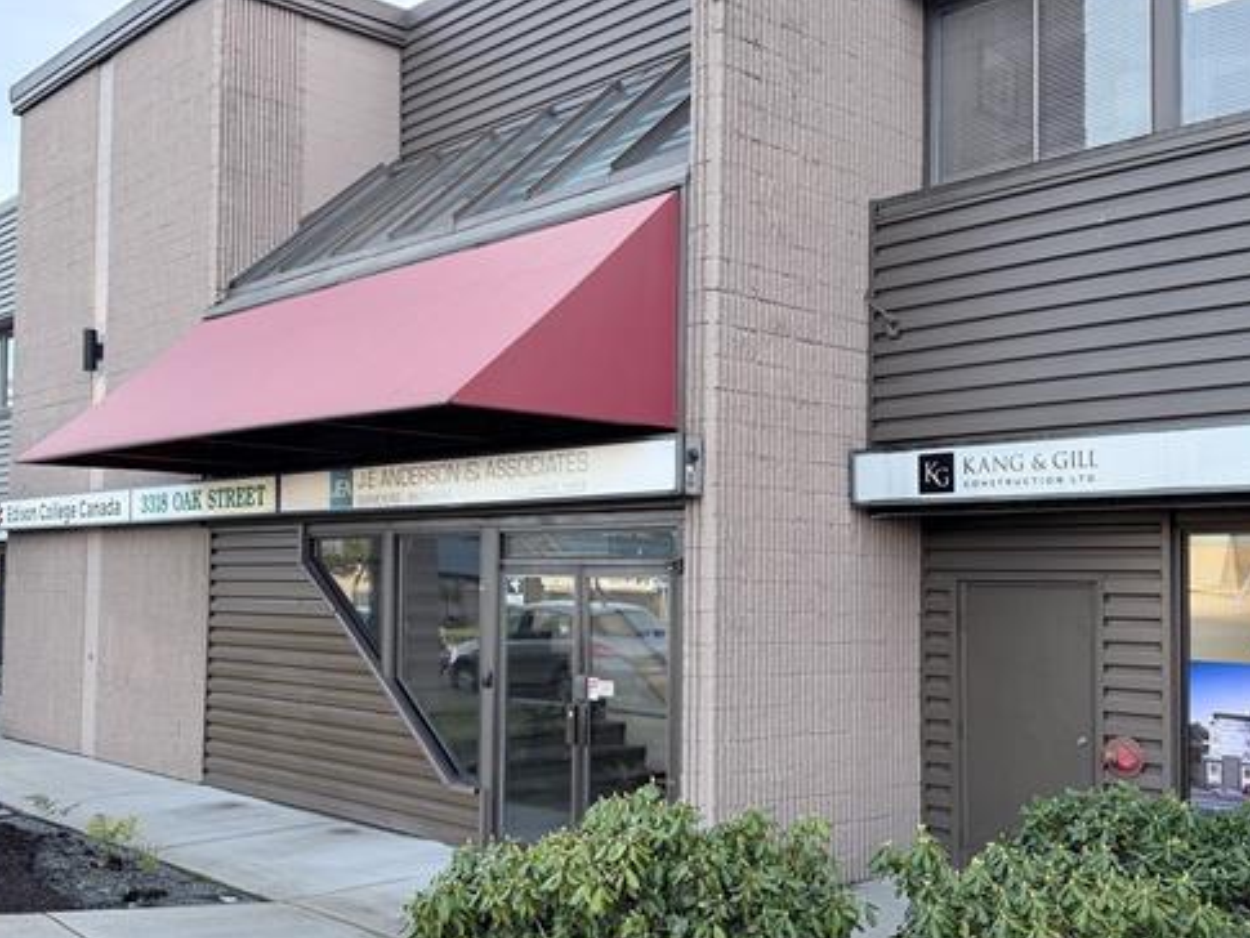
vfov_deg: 37.7
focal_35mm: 38
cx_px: 541
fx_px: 1373
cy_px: 513
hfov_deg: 48.8
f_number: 1.78
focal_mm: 6.76
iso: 100
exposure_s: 1/589
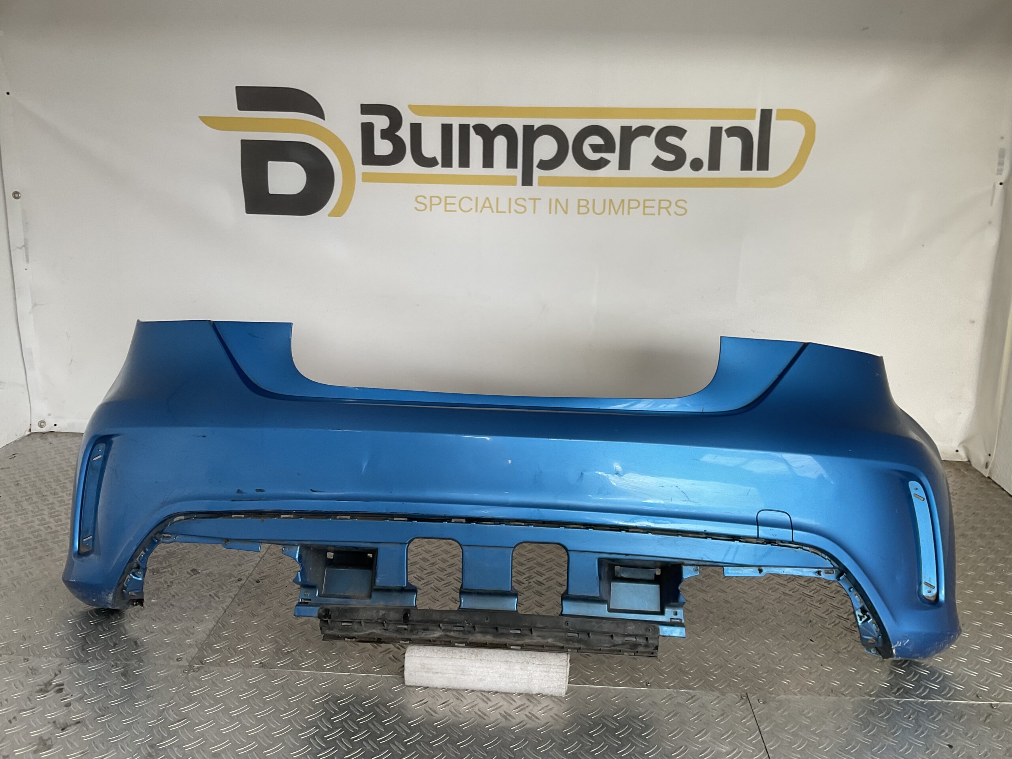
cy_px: 380
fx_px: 848
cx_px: 506
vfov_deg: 48.2
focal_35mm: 29
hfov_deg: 61.7
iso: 64
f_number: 1.8
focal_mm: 3
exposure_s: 1/100
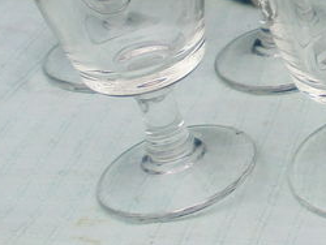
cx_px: 554
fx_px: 1018
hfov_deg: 15.9
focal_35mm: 108
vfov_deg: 13.5
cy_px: -25
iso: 100
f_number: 2.9
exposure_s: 1/250
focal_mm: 4.8
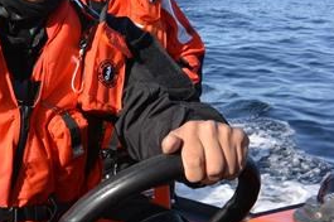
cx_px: 14
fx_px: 751
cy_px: 59
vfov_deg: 16.7
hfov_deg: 24.2
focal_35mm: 81
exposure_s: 1/1250
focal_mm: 12.5
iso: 160
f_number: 4.5
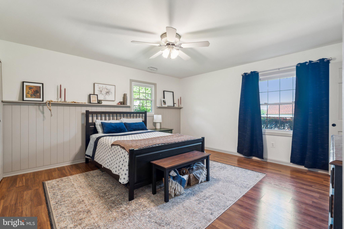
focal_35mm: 16
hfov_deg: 96.7
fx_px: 153
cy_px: 114
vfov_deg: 73.7
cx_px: 172
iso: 200
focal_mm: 16
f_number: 8
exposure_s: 1/4
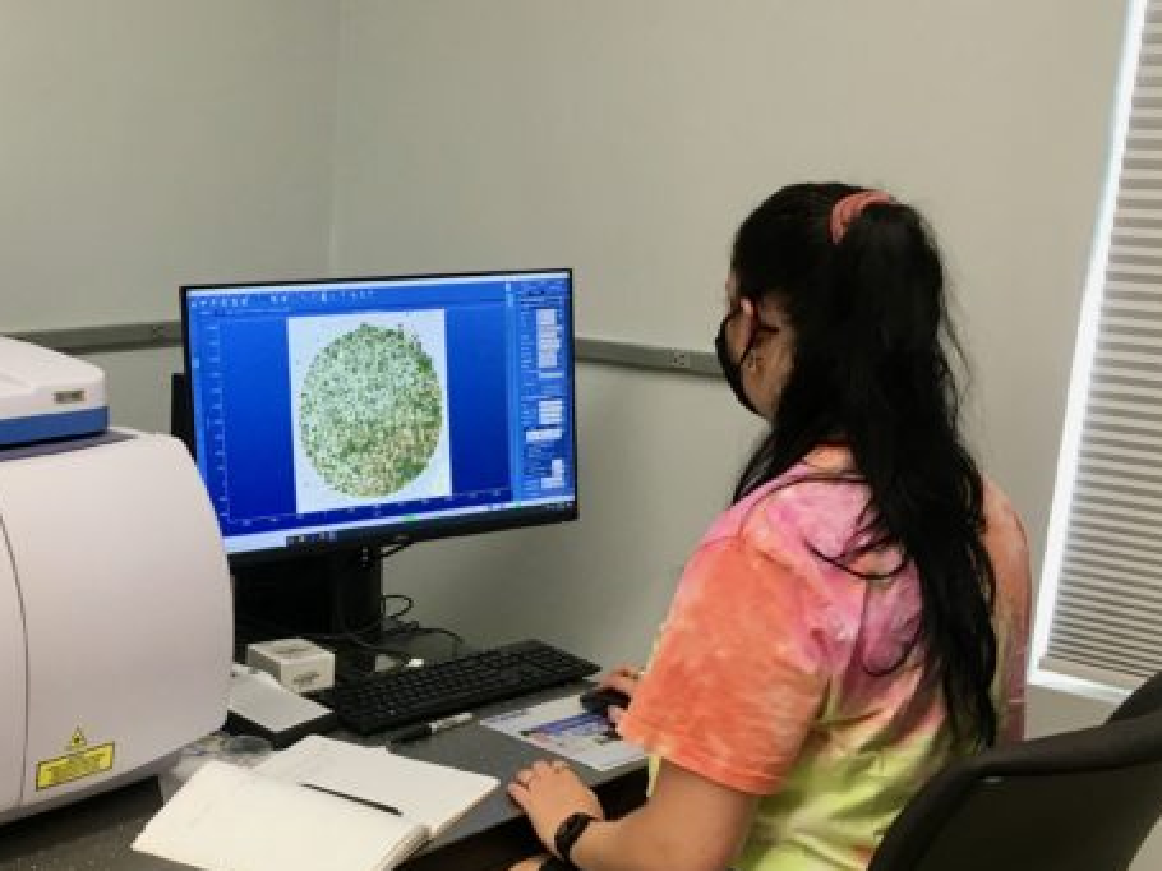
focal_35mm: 49
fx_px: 1644
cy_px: 552
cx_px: 276
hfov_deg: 37.8
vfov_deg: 29.5
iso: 40
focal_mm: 4.15
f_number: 2.2
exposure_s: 1/30
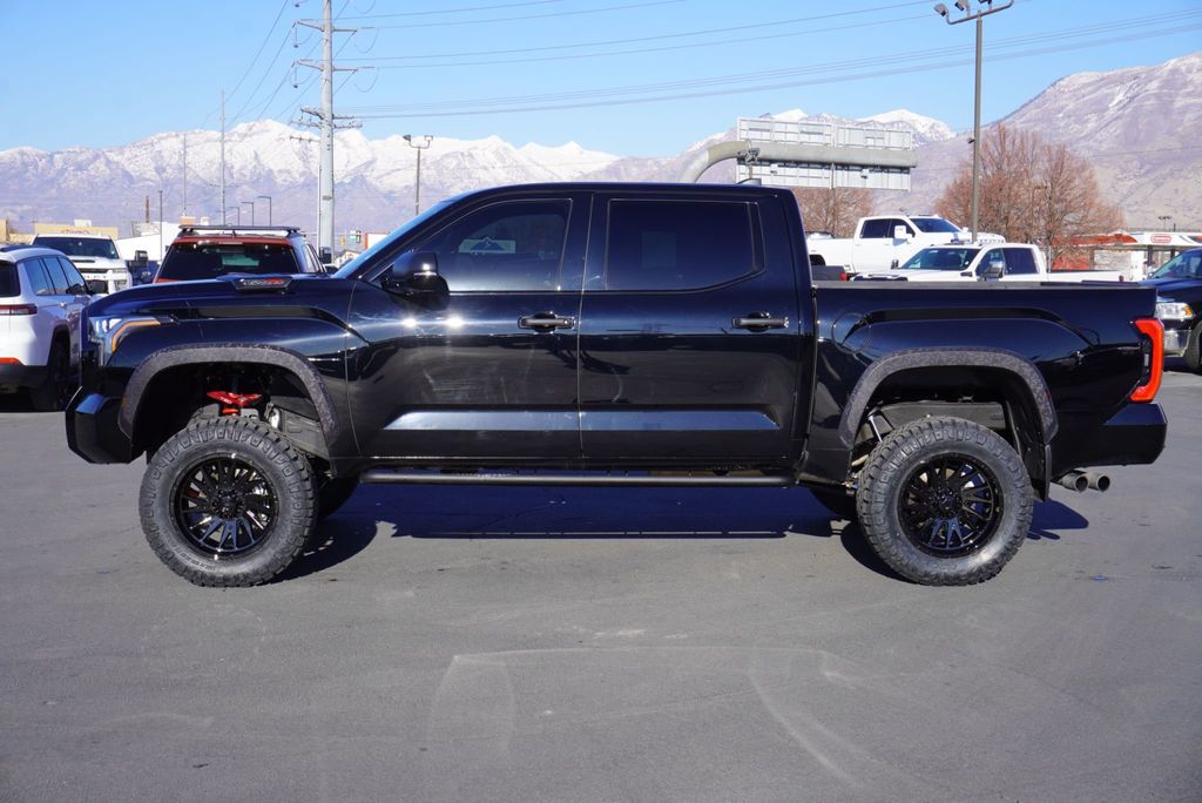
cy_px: 402
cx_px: 601
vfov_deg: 31.9
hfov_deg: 46.4
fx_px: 1403
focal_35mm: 42
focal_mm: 28
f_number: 10
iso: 100
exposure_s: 1/125
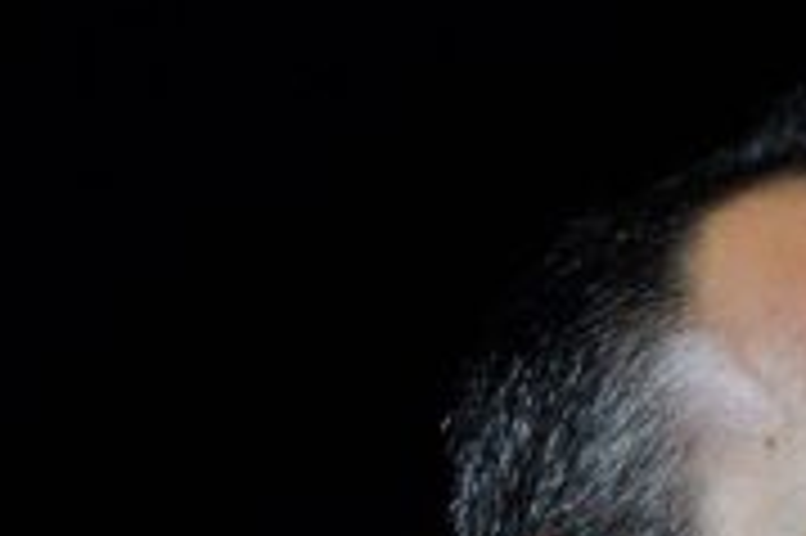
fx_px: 51066
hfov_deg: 0.9
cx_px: 1049
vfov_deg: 0.6
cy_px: 1381
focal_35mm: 2283
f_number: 2.8
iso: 1600
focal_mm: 400
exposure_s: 1/1250
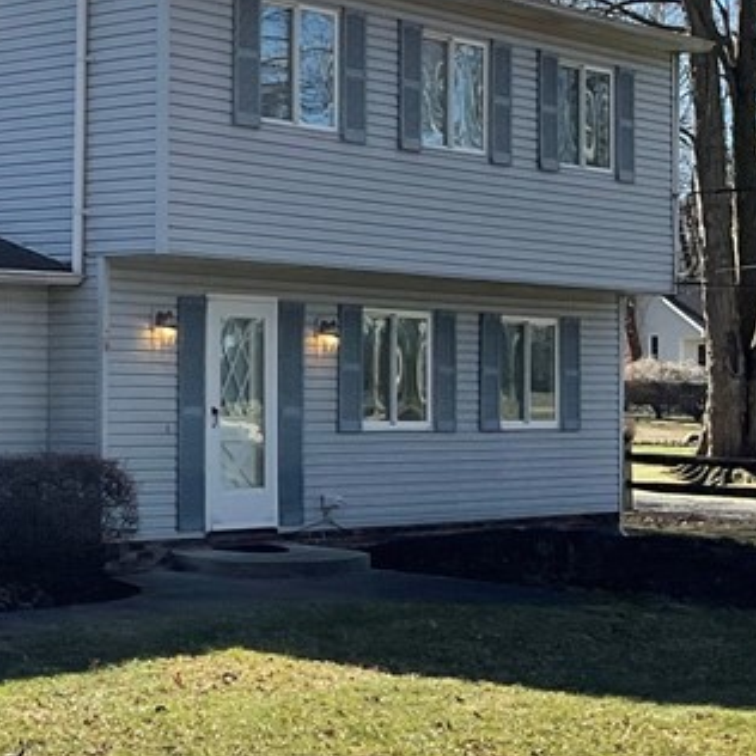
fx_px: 2051
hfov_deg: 19.7
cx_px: -132
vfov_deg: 20.8
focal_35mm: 83
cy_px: 275
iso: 16
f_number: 1.8
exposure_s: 1/978
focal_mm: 3
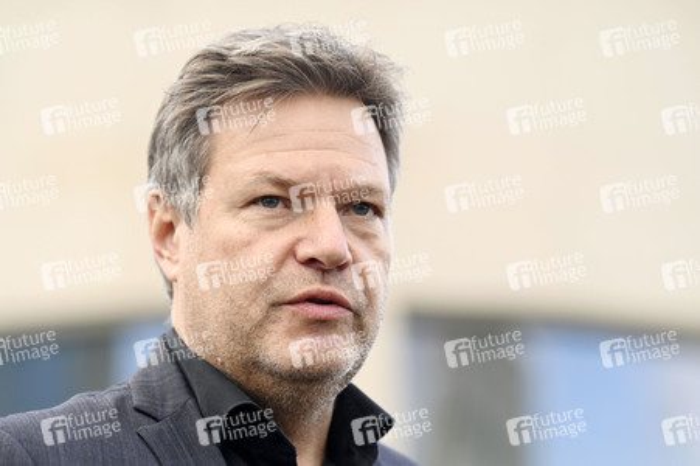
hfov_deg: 12.1
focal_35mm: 170
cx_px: 350
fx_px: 3303
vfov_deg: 8.1
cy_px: 233
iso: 1250
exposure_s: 1/1600
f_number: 4.5
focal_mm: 170
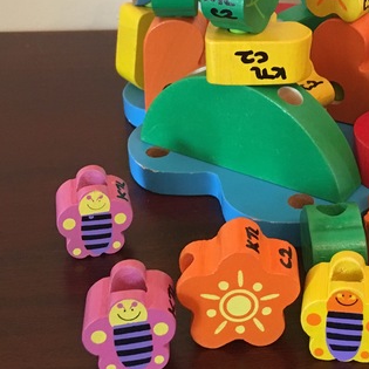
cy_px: 39
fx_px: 784
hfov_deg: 26.0
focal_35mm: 65
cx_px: 300
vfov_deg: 25.7
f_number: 2.2
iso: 200
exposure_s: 1/33
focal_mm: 4.15
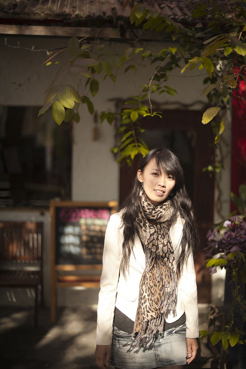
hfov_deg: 27.0
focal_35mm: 50
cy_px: 184
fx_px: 513
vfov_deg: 39.6
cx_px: 123
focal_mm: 50
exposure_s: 1/8000
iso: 200
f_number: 1.4
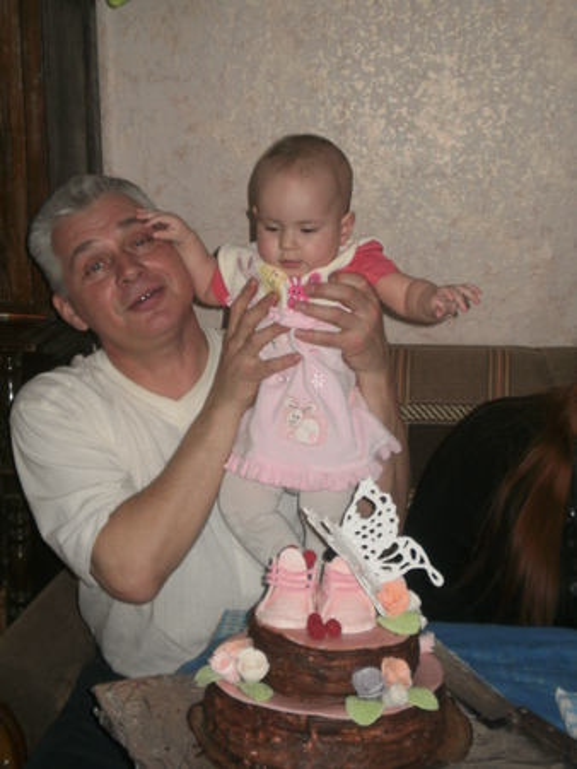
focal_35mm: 59
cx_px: 288
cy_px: 384
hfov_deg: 24.8
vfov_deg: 32.7
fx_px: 1310
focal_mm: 10.3
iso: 100
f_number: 4.2
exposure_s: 1/40
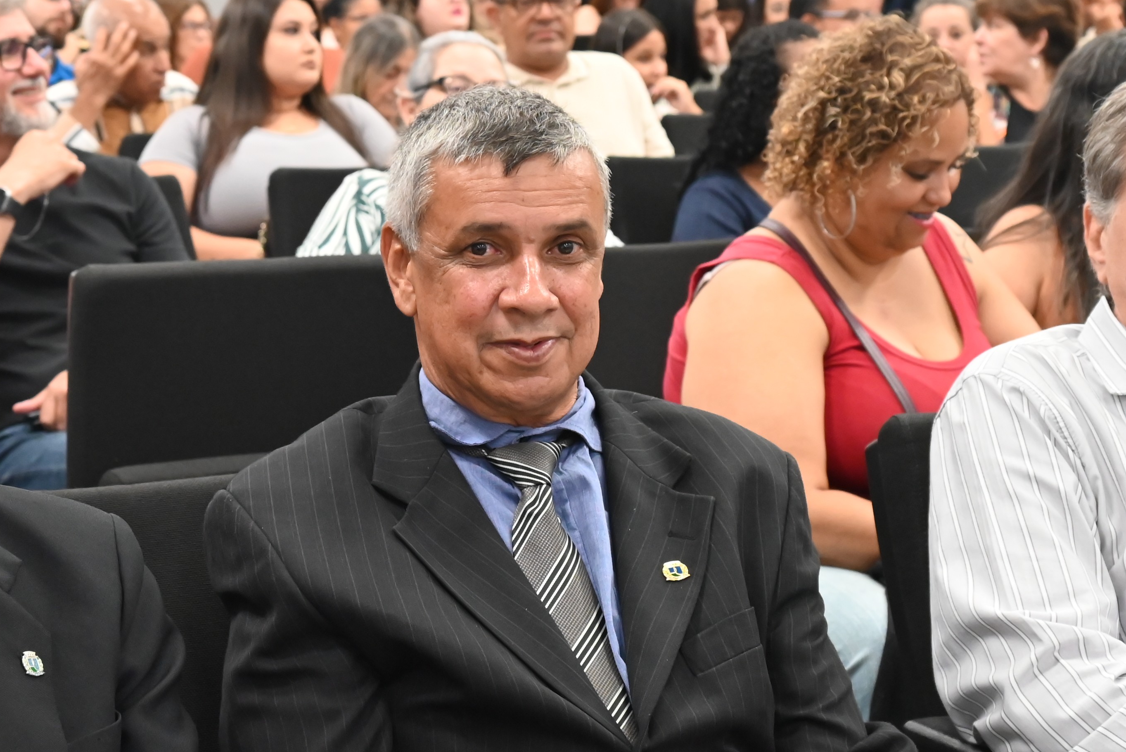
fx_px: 2381
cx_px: 496
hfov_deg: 26.6
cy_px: 436
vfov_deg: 17.9
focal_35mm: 76
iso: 3200
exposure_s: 1/100
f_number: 4.8
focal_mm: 34.5
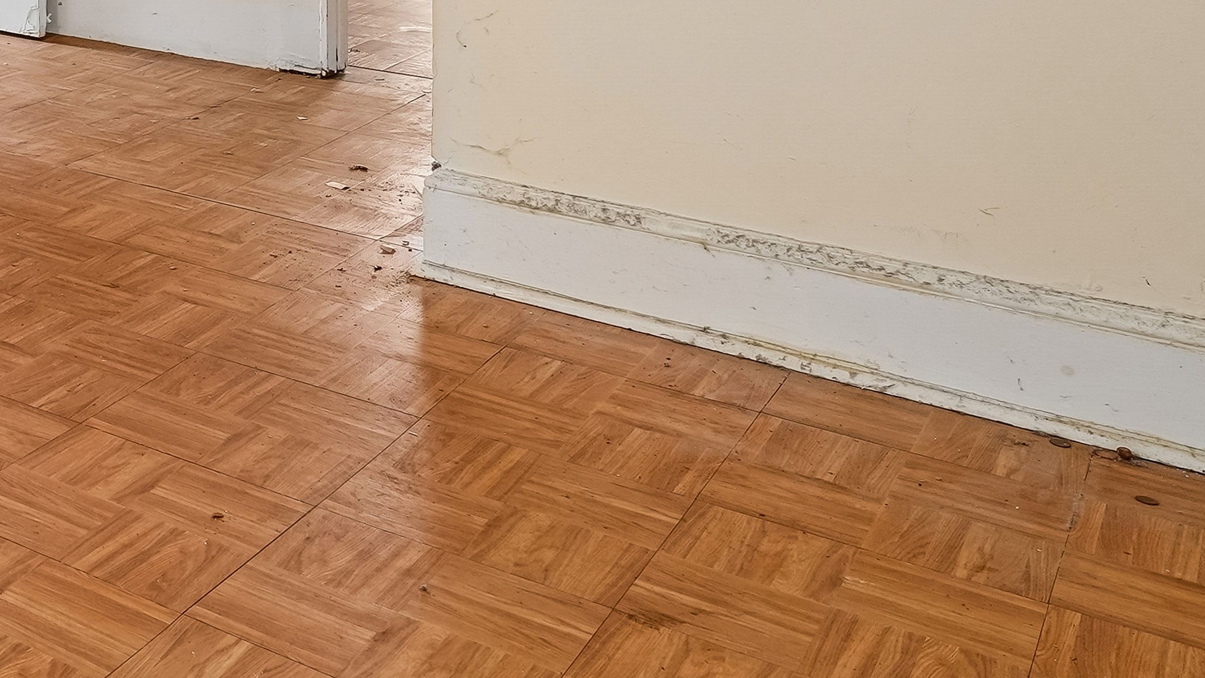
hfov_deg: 32.7
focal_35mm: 48
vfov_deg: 21.6
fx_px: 1534
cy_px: -287
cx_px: -341
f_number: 7.1
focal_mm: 16
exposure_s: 1/15
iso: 400
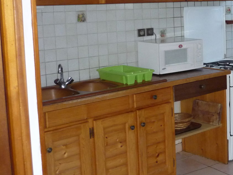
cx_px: 221
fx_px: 424
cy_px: 45
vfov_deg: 23.1
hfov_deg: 29.1
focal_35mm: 63
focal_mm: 5.5
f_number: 2.8
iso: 320
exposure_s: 1/30
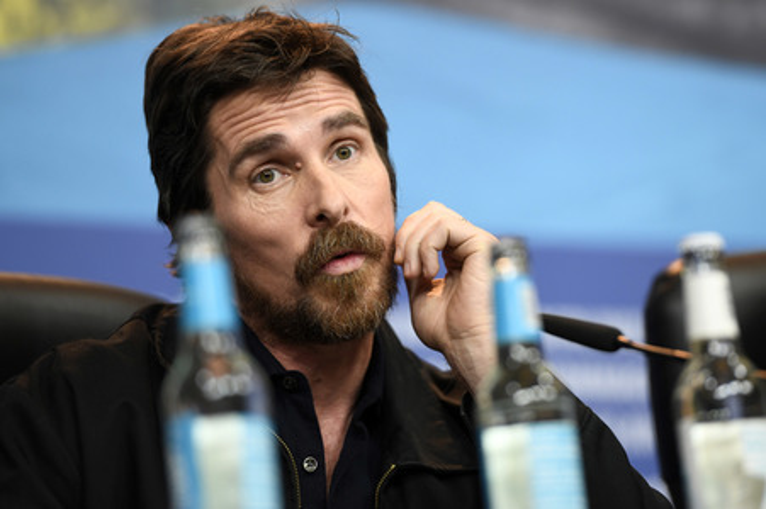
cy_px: 254
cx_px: 383
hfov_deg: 10.3
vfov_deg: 6.9
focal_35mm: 200
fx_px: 4252
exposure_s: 1/200
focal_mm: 200
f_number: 3.5
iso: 1250
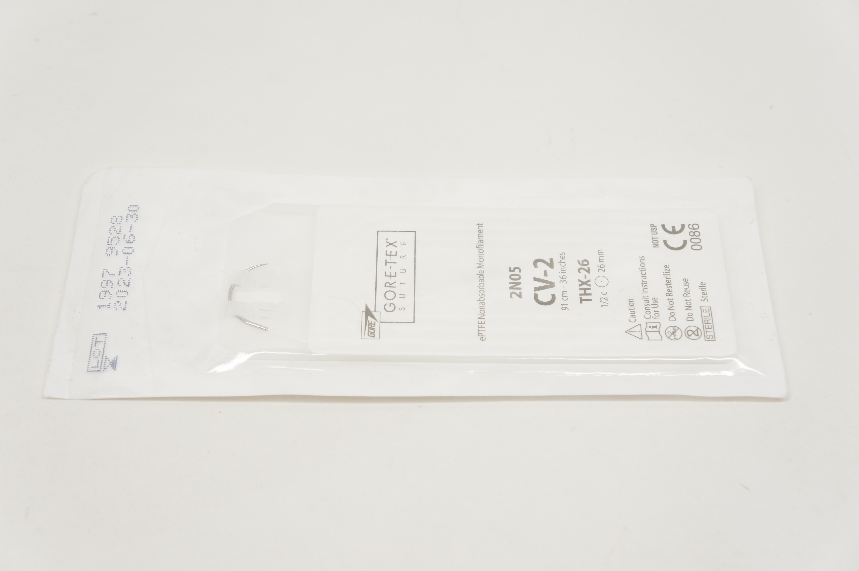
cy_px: 286
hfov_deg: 37.9
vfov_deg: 25.7
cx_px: 430
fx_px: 1251
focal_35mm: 52
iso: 400
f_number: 6.3
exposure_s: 1/80
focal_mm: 35
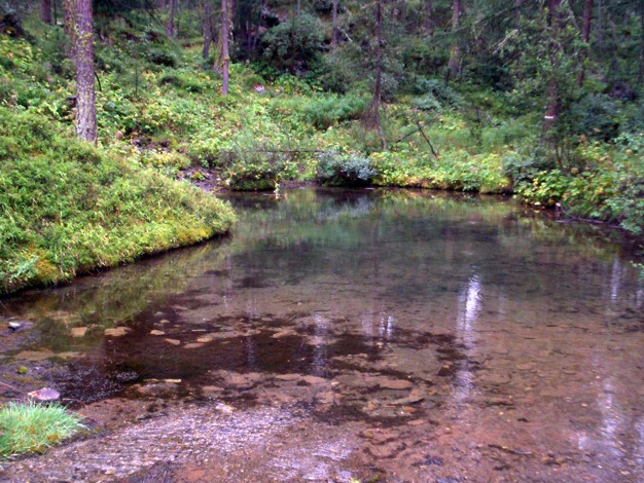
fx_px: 856
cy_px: 277
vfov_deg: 31.5
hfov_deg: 41.1
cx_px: 271
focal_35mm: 46
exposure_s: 1/64
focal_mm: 5.9
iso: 140
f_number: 4.5
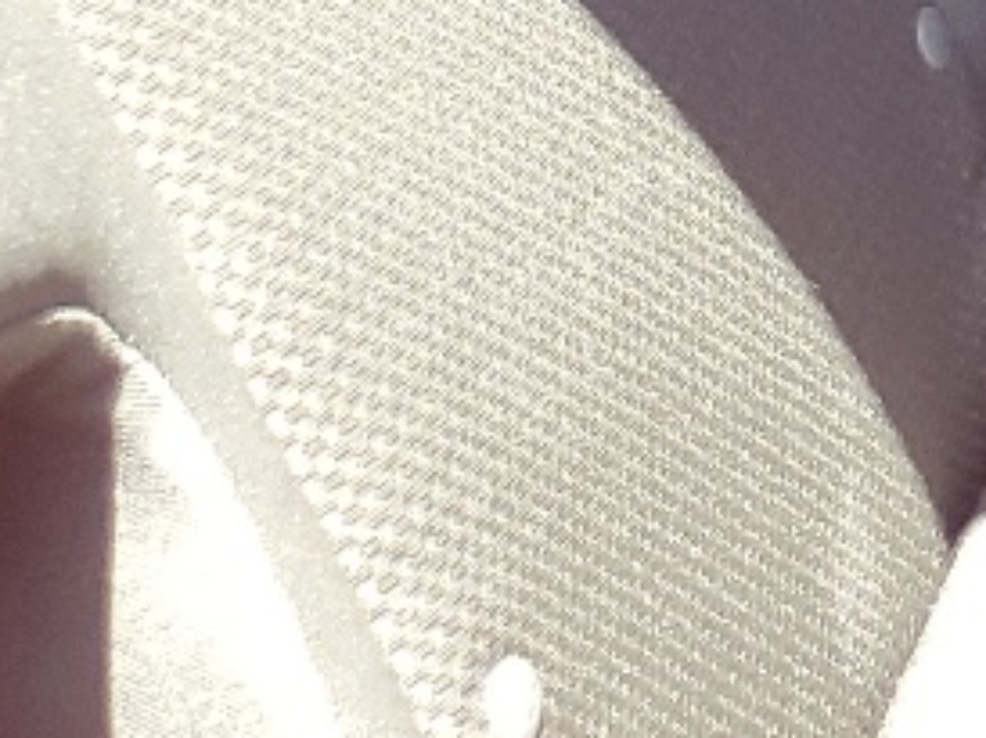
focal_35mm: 152
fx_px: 4326
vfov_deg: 8.5
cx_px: 2425
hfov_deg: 10.9
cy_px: -1310
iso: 69
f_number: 1.5
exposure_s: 1/120
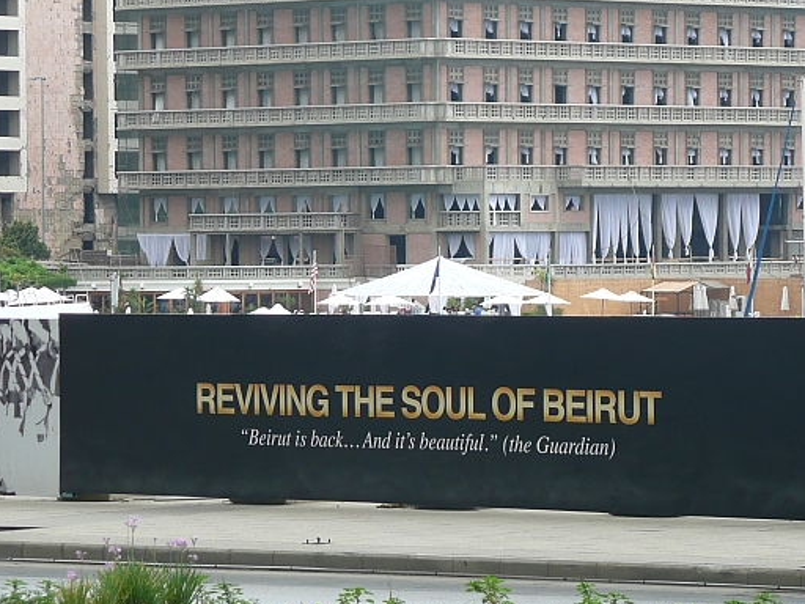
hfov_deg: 8.8
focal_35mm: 225
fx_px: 5232
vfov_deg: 6.6
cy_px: 308
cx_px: 365
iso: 100
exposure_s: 1/125
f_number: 4.8
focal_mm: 24.2
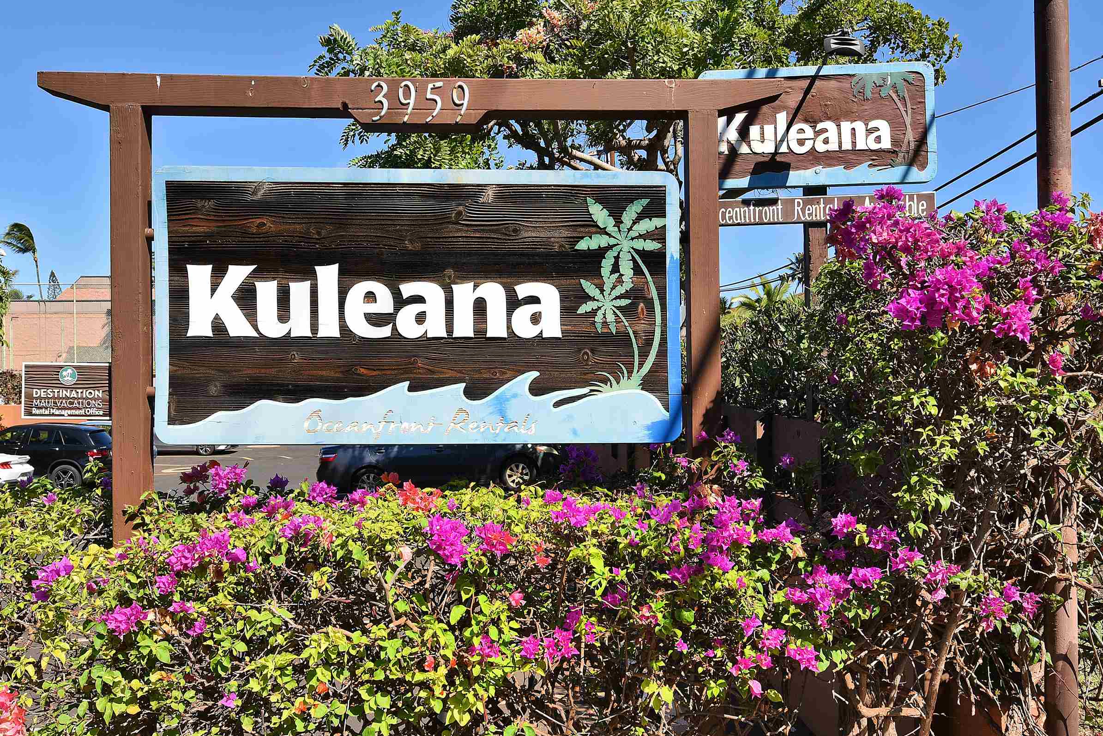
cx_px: 517
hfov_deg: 67.3
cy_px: 266
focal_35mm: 27
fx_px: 827
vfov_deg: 47.4
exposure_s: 1/200
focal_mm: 21
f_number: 9
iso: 100
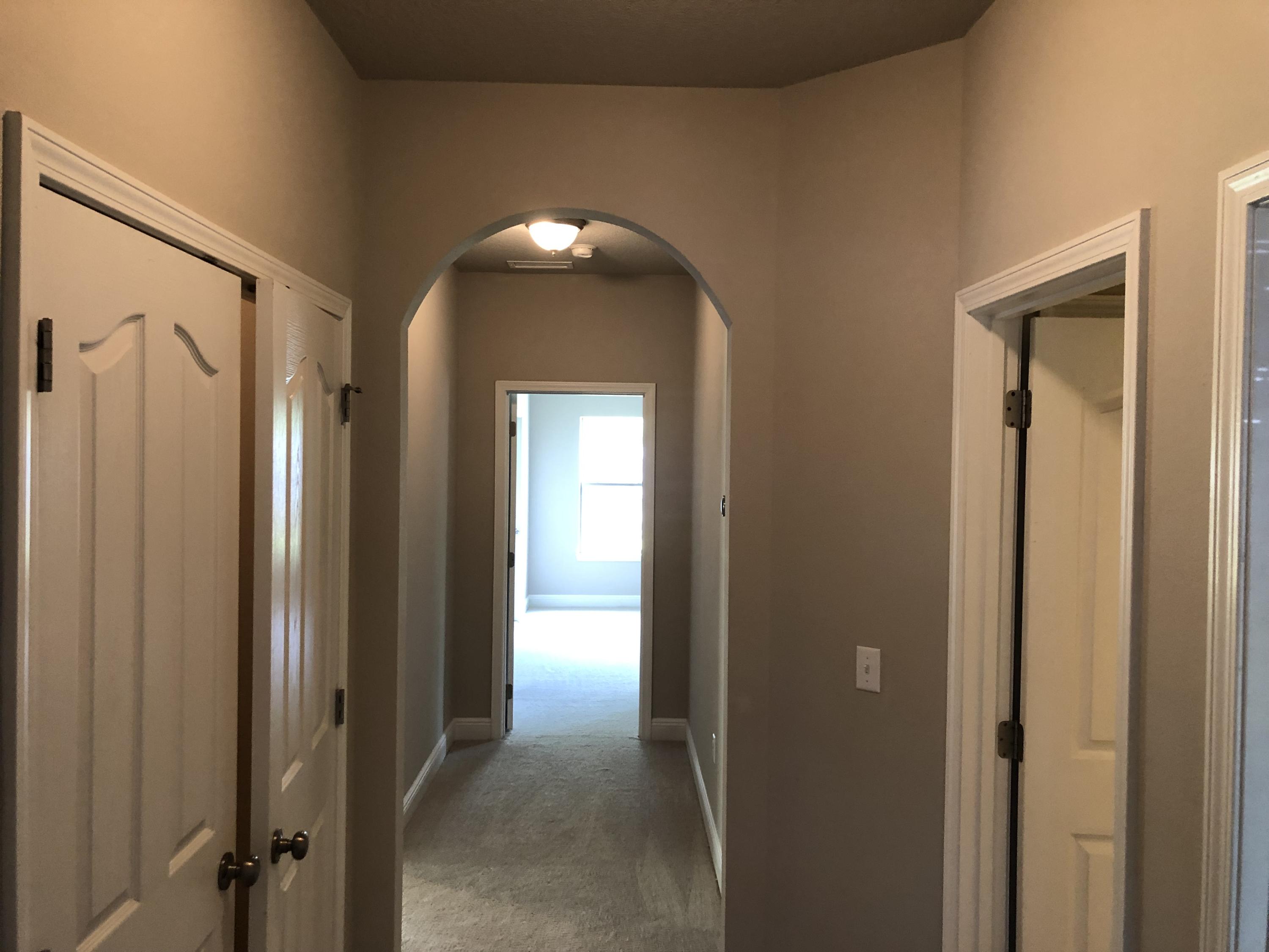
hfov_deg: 63.4
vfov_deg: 49.7
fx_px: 1026
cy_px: 476
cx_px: 634
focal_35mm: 28
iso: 64
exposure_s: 1/15
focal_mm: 4
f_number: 1.8
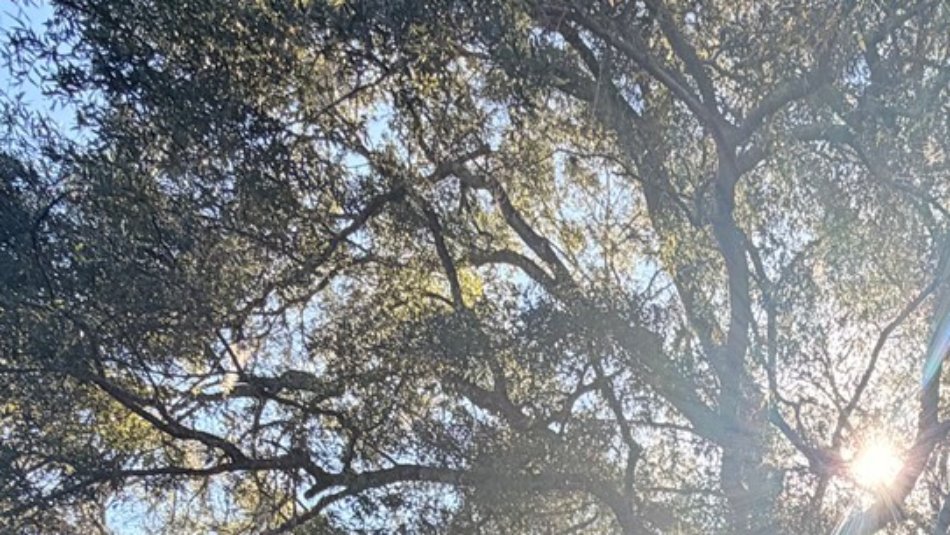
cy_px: 896
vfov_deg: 20.6
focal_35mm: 45
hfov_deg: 43.5
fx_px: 1134
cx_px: 747
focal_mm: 2.22
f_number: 2.2
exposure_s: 1/502
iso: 50
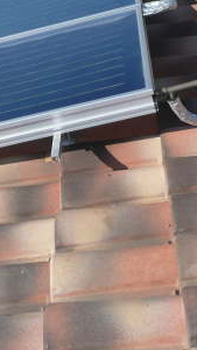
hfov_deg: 14.8
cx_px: 38
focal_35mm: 81
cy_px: 30
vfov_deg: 25.4
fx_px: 753
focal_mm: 4.6
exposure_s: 1/1000
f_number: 3.3
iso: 100
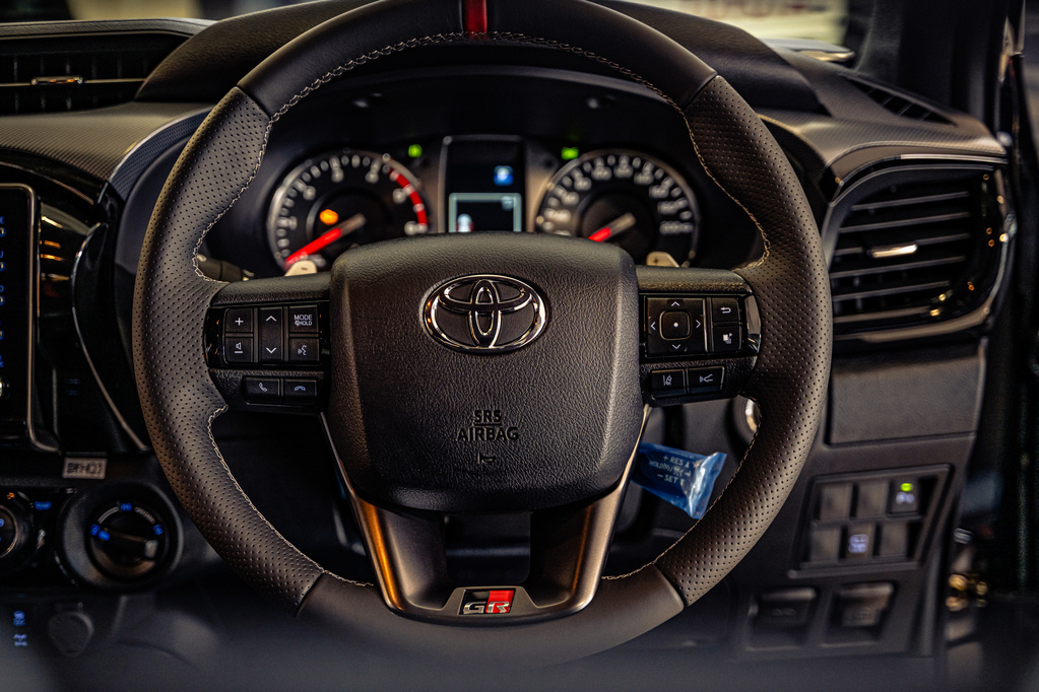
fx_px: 1674
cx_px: 520
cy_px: 346
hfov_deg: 34.5
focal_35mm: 58
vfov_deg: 23.4
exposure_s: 1/100
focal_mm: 58
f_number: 2.8
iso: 500
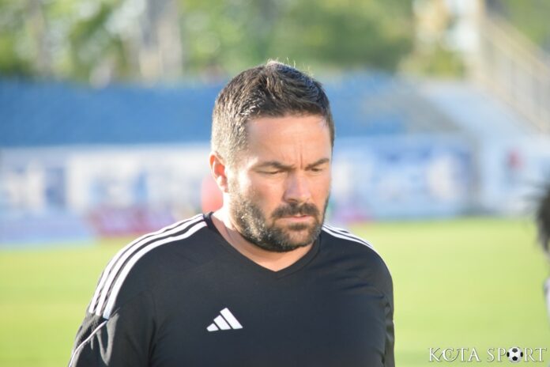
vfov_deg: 4.7
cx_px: 275
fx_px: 4468
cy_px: 184
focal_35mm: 292
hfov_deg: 7.0
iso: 800
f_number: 5
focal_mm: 195
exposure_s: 1/800
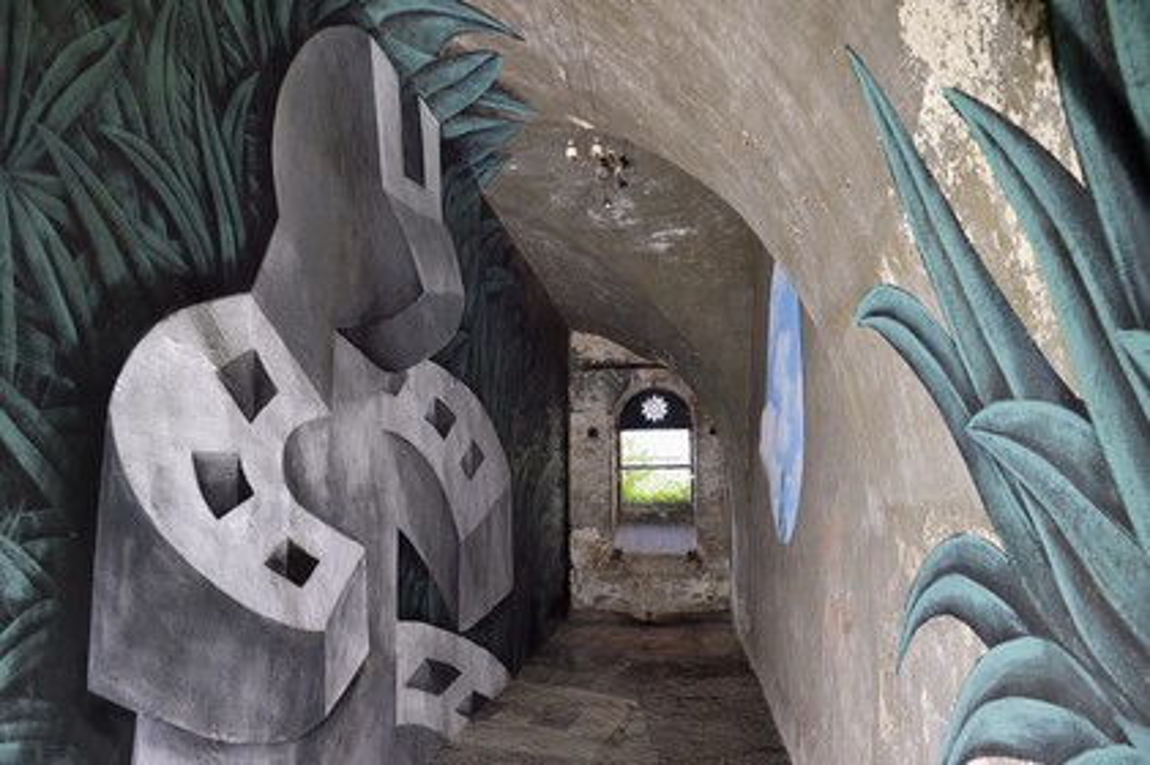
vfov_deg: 47.9
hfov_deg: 67.4
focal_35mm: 27
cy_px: 382
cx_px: 575
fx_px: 862
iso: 3200
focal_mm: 27
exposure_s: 1/10
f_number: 6.3
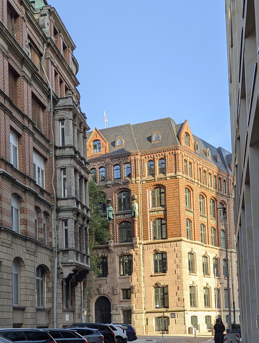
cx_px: 141
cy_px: 286
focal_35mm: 48
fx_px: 478
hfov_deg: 30.3
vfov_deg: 37.8
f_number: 1.85
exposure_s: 1/519
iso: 39
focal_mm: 6.81
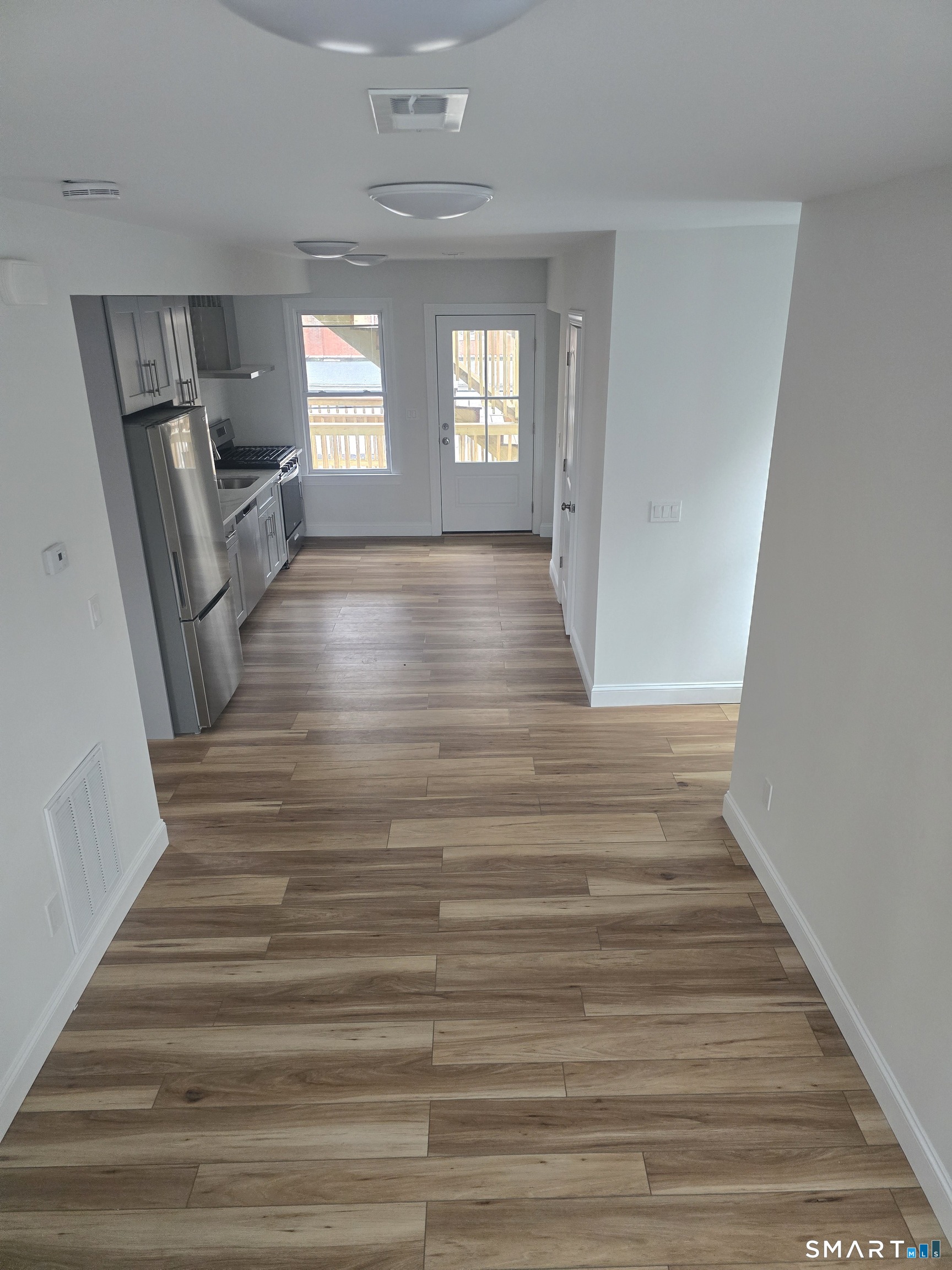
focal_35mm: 23
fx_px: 843
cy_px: 635
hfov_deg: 58.9
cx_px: 476
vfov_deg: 73.9
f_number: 1.7
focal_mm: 6.3
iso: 800
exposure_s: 1/120
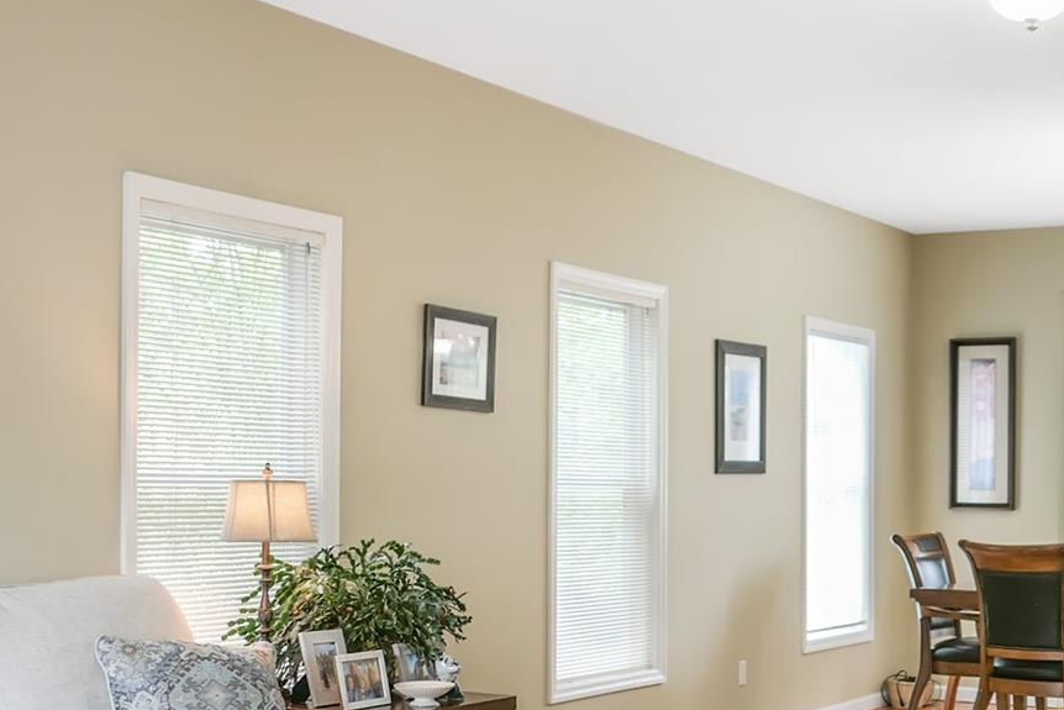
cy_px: 498
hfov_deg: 34.8
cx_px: 670
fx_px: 1685
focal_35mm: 57
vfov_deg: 23.6
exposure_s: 1/125
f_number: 1.8
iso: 125
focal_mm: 8.8
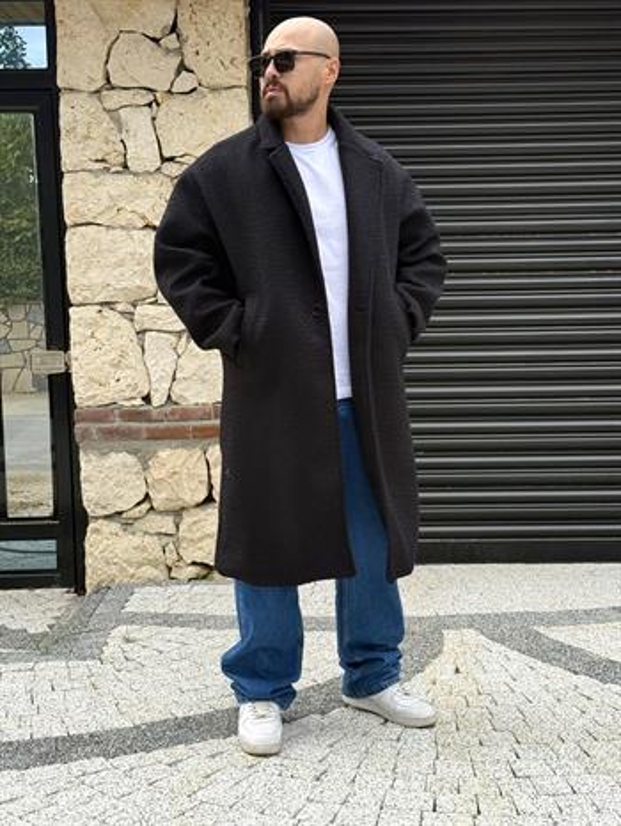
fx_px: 1147
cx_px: 310
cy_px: 413
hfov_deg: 30.3
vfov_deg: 39.6
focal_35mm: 48
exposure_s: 1/1116
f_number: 1.78
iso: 80
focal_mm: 6.76
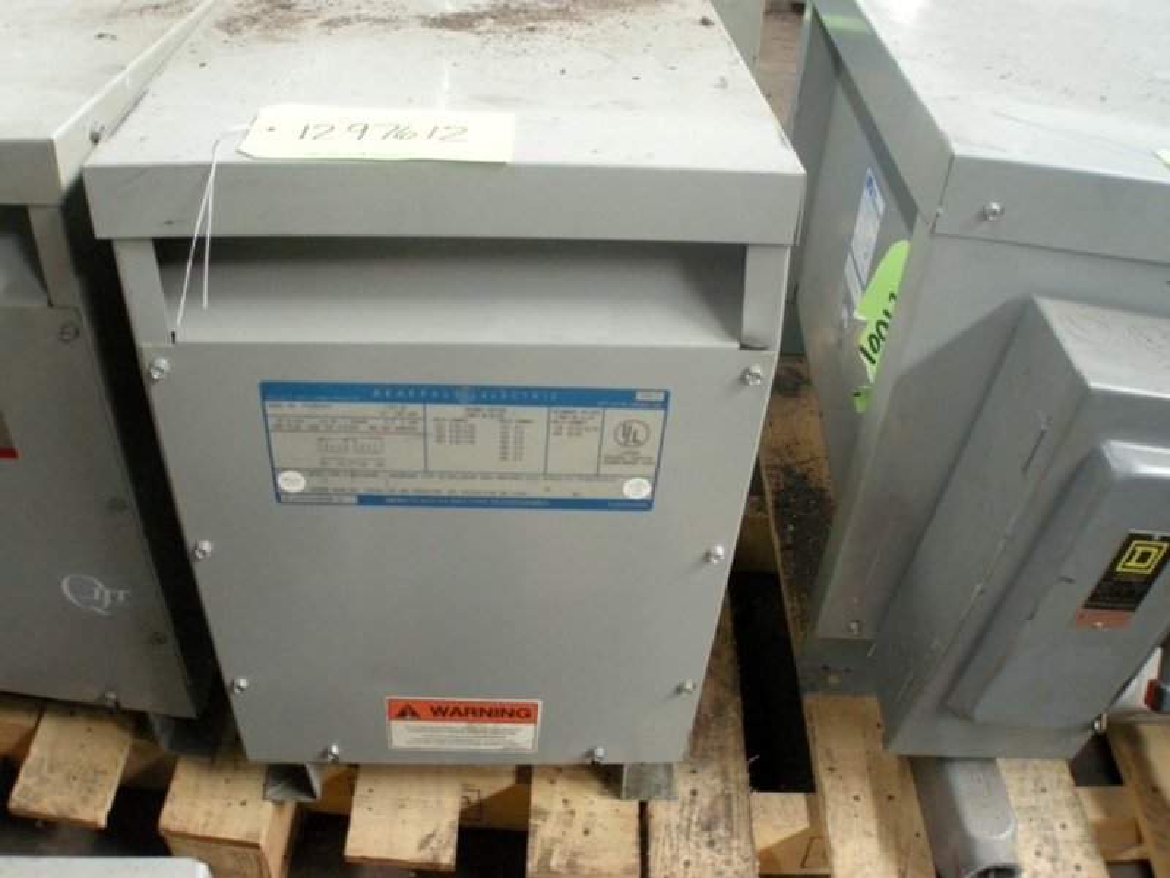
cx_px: 585
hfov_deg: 46.8
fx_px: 1352
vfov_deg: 36.0
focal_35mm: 40
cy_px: 439
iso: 464
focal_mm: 8.5
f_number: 2.9
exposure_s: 1/8
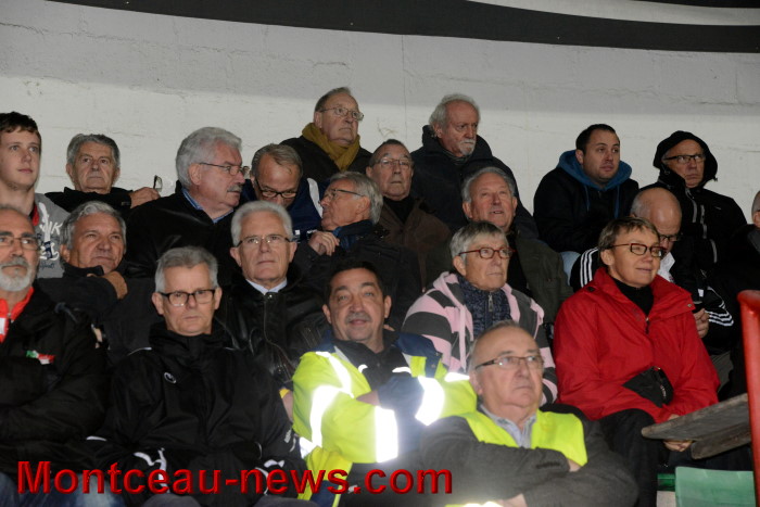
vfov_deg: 10.2
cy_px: 254
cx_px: 380
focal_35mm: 135
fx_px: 2850
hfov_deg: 15.2
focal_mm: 135
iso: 6400
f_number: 8
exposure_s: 1/160
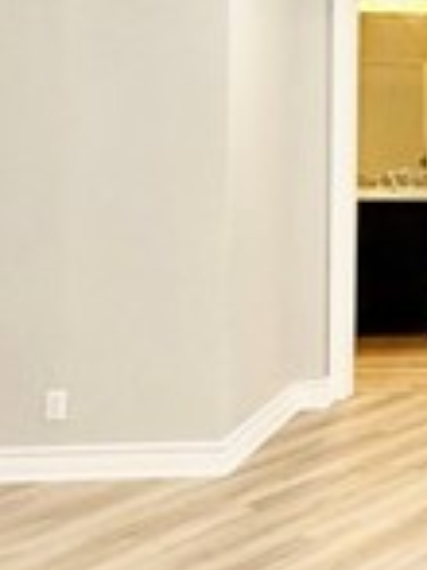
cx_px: 796
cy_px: 85
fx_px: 1005
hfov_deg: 18.2
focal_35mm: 61
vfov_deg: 30.6
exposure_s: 1/120
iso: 250
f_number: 2.2
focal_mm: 2.22
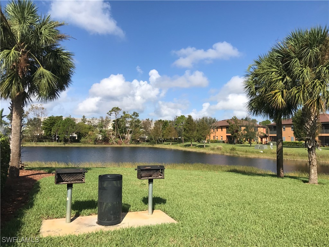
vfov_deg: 49.7
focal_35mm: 28
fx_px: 266
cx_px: 164
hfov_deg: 63.4
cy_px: 124
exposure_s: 1/2907
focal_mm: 3.99
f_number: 1.8
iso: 20
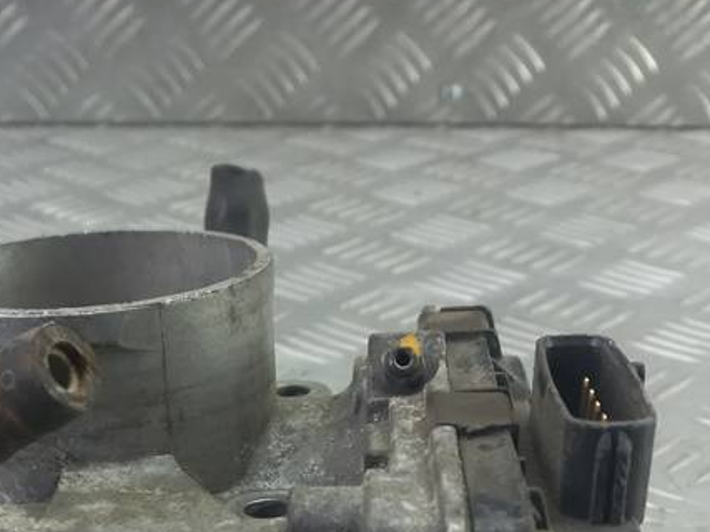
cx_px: 175
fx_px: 1230
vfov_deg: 22.7
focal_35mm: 60
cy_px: 620
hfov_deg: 31.6
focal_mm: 4.6
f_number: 1.8
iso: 100
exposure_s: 1/50
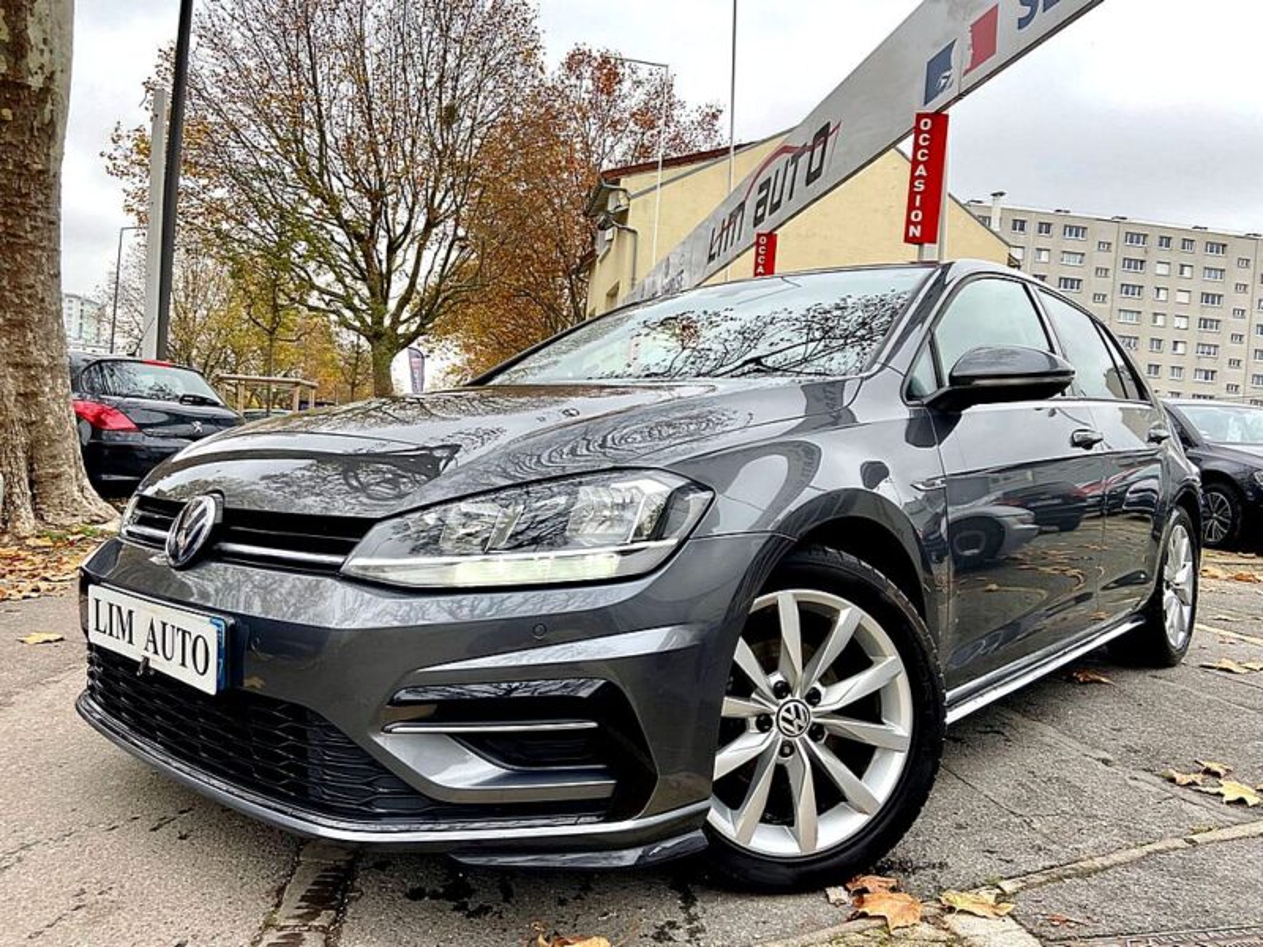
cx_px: 632
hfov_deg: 67.3
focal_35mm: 26
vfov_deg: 53.1
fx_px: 949
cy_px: 474
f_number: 1.8
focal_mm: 4.25
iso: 40
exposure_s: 1/122
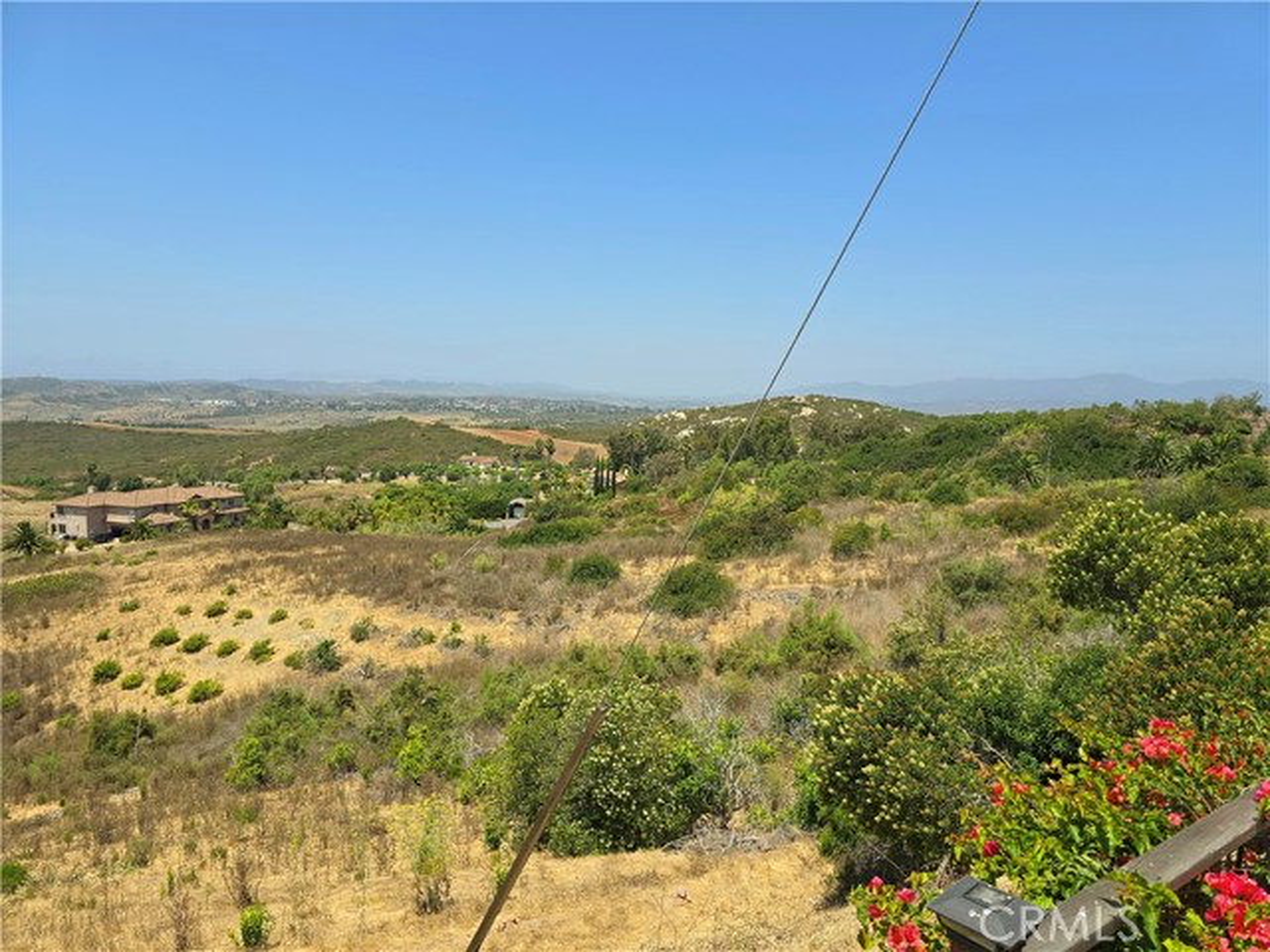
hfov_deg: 73.9
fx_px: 844
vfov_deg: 58.9
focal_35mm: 23
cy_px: 476
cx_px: 635
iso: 12
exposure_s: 1/909
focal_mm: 6.3
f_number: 1.7
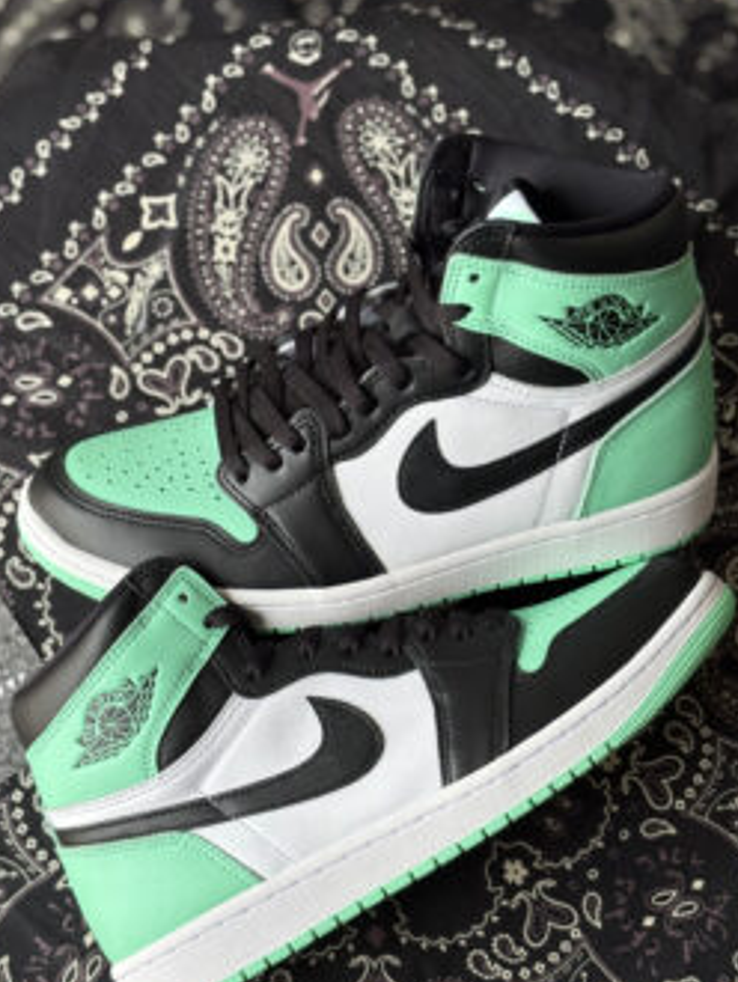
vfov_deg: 30.7
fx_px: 1789
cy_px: 551
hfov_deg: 23.3
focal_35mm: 63
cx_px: 360
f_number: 1.6
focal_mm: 5.96
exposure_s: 1/120
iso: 40
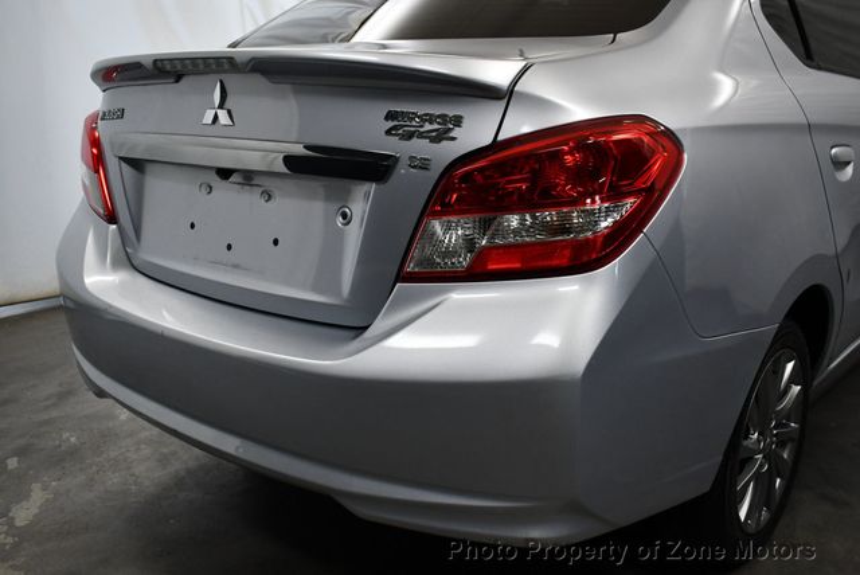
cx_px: 430
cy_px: 288
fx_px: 861
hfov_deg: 53.1
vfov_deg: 36.9
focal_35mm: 36
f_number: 3.5
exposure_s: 1/200
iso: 800
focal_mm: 18
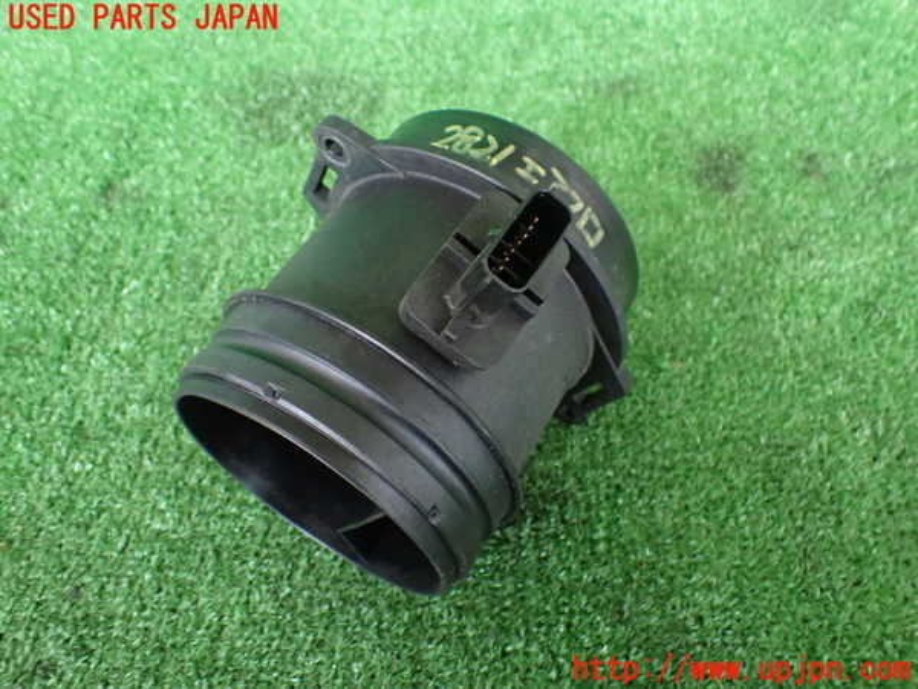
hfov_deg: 60.0
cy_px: 344
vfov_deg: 46.8
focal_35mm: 30
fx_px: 796
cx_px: 459
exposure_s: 1/60
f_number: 2.3
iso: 800
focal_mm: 5.4
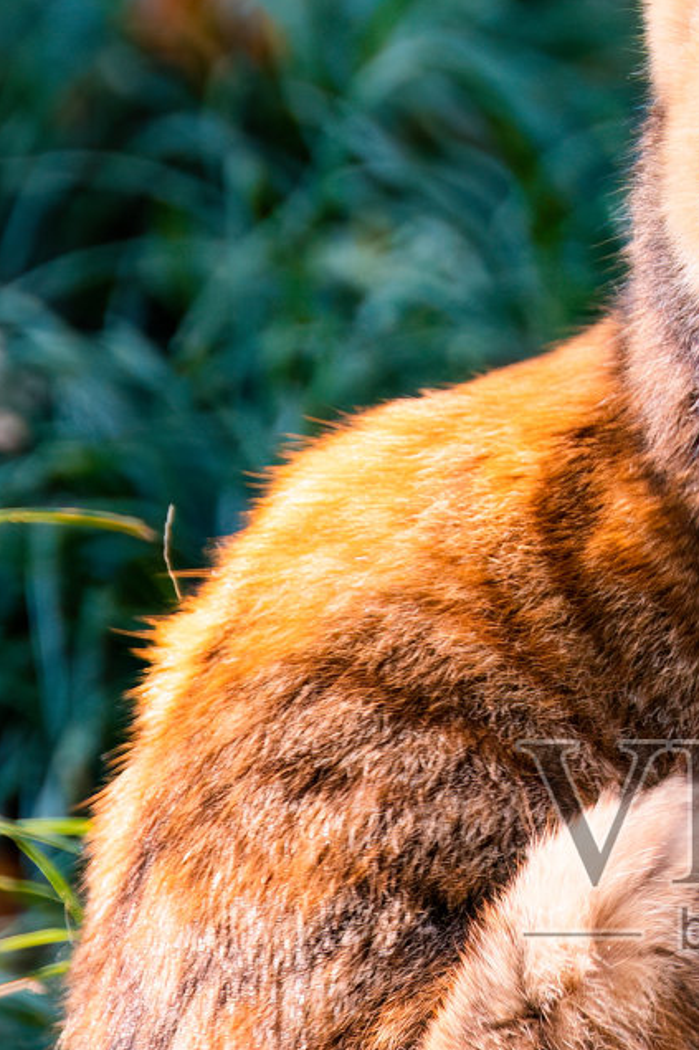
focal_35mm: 277
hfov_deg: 4.9
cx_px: 795
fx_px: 8071
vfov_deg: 7.4
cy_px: 853
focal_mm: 110
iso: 100
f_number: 6.3
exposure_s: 1/160
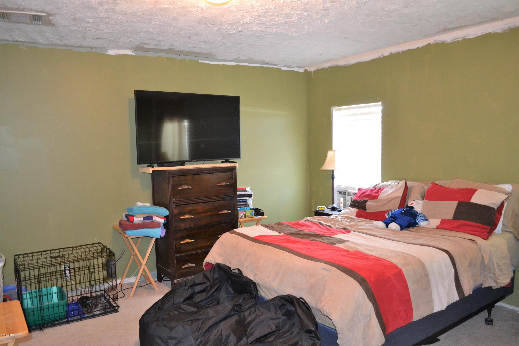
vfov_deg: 47.9
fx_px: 389
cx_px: 260
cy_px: 173
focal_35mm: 27
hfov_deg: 67.4
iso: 2200
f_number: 3.5
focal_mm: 18
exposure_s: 1/60
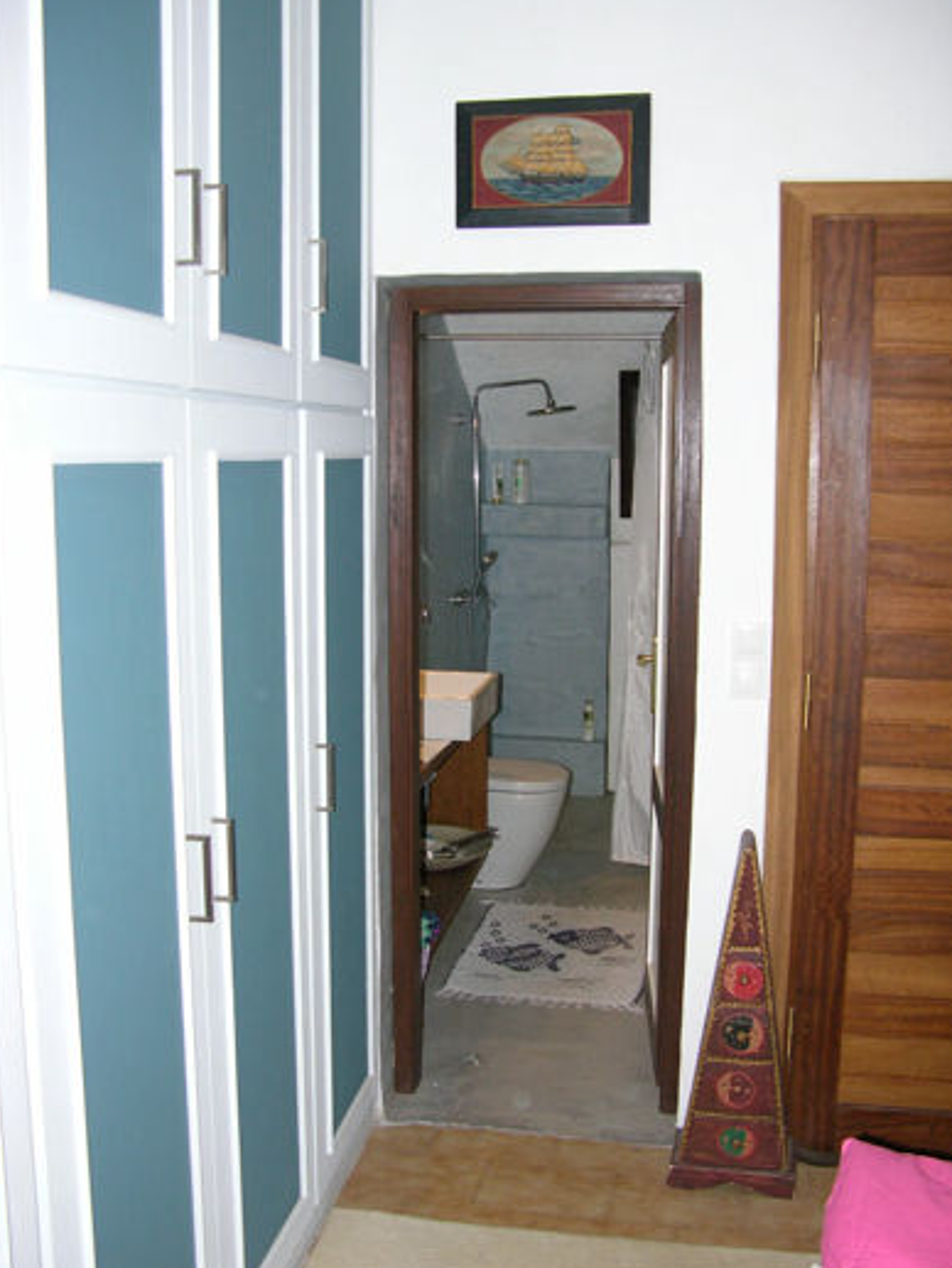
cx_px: 477
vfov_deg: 51.3
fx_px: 1320
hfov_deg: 39.7
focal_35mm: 36
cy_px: 640
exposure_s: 1/60.1
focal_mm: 8.9
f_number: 2.8
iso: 200
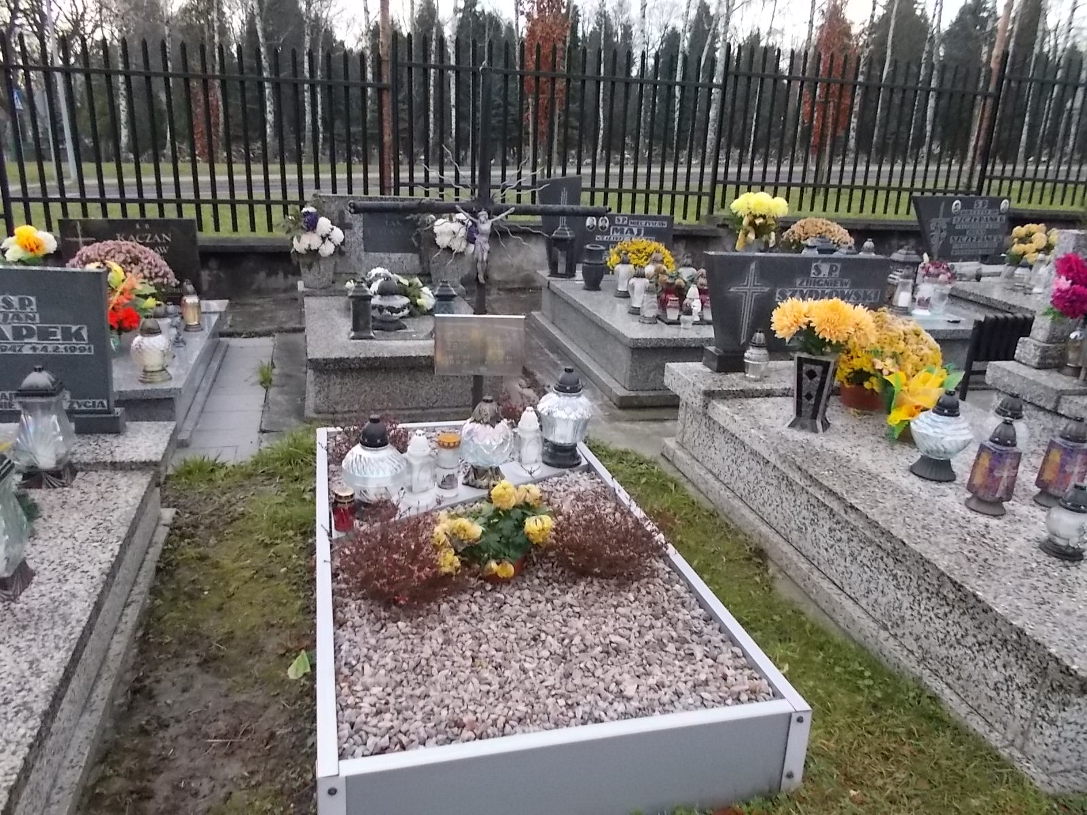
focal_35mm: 26
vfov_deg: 53.1
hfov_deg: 67.3
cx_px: 544
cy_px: 408
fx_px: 816
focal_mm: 4.6
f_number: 8
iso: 400
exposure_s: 1/80
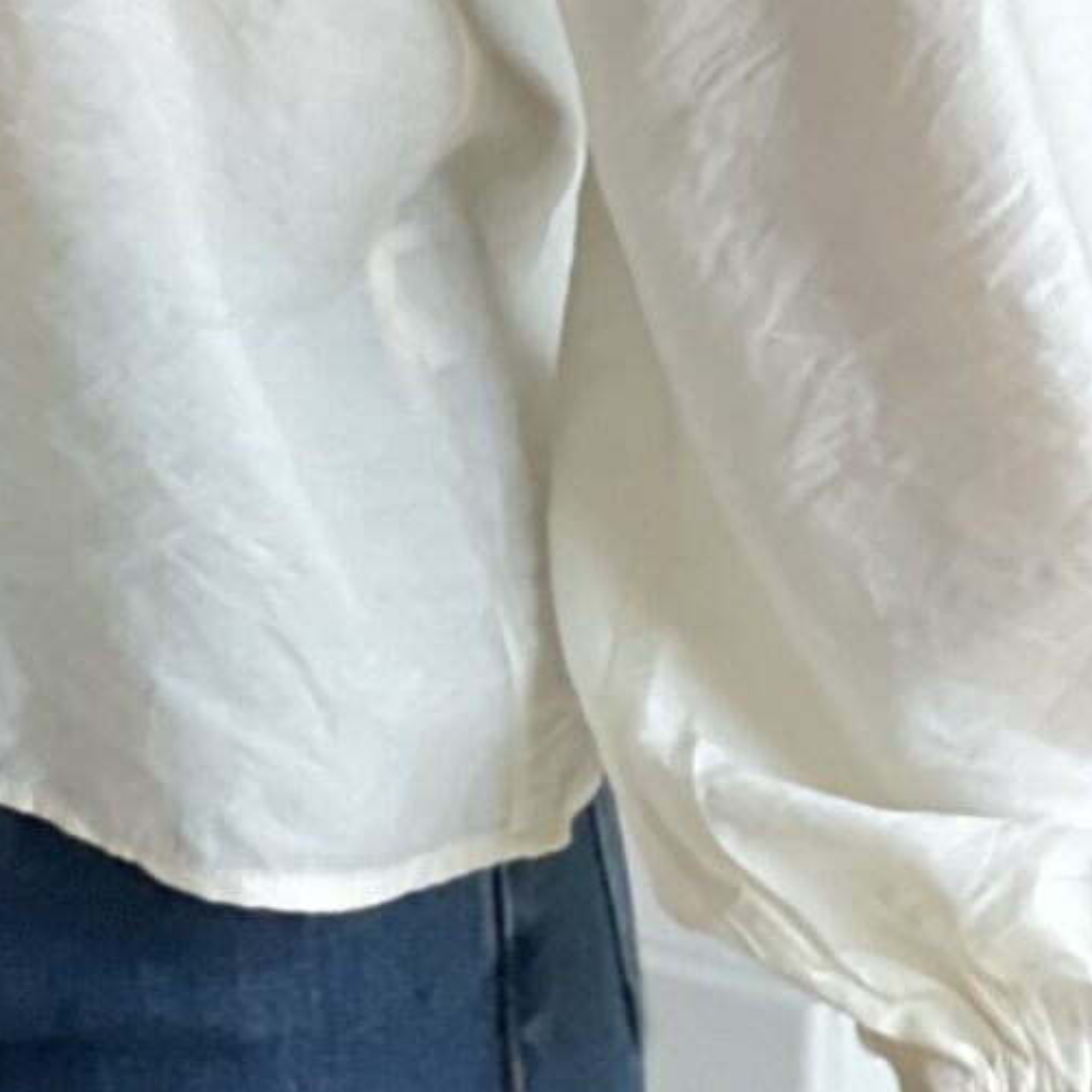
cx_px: -578
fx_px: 6710
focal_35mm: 188
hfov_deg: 9.1
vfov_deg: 9.0
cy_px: -735
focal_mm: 6
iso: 250
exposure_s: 1/121
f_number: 2
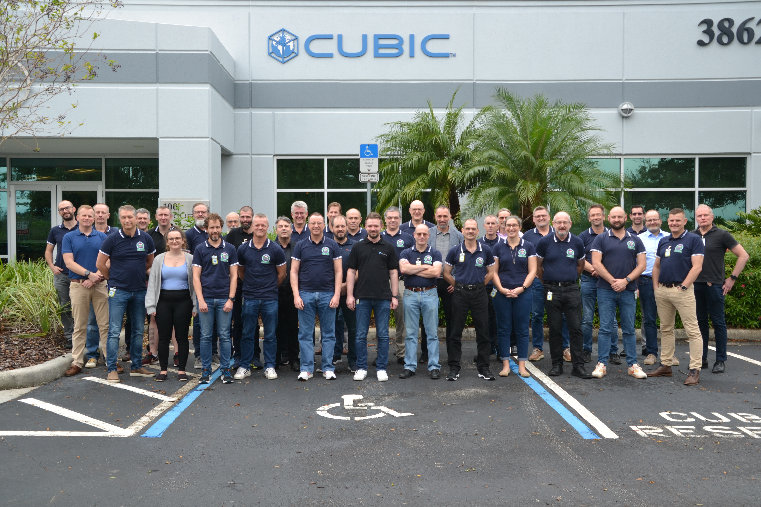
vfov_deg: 36.9
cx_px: 380
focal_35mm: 36
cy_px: 254
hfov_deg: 53.1
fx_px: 761
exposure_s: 1/125
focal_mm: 24
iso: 160
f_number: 5.6
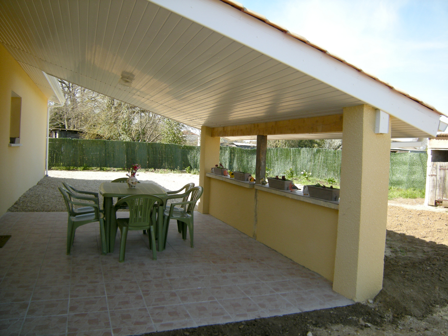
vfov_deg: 49.7
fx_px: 362
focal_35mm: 28
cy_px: 168
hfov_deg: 63.4
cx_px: 224
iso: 64
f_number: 2.8
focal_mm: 4.7
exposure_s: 1/381
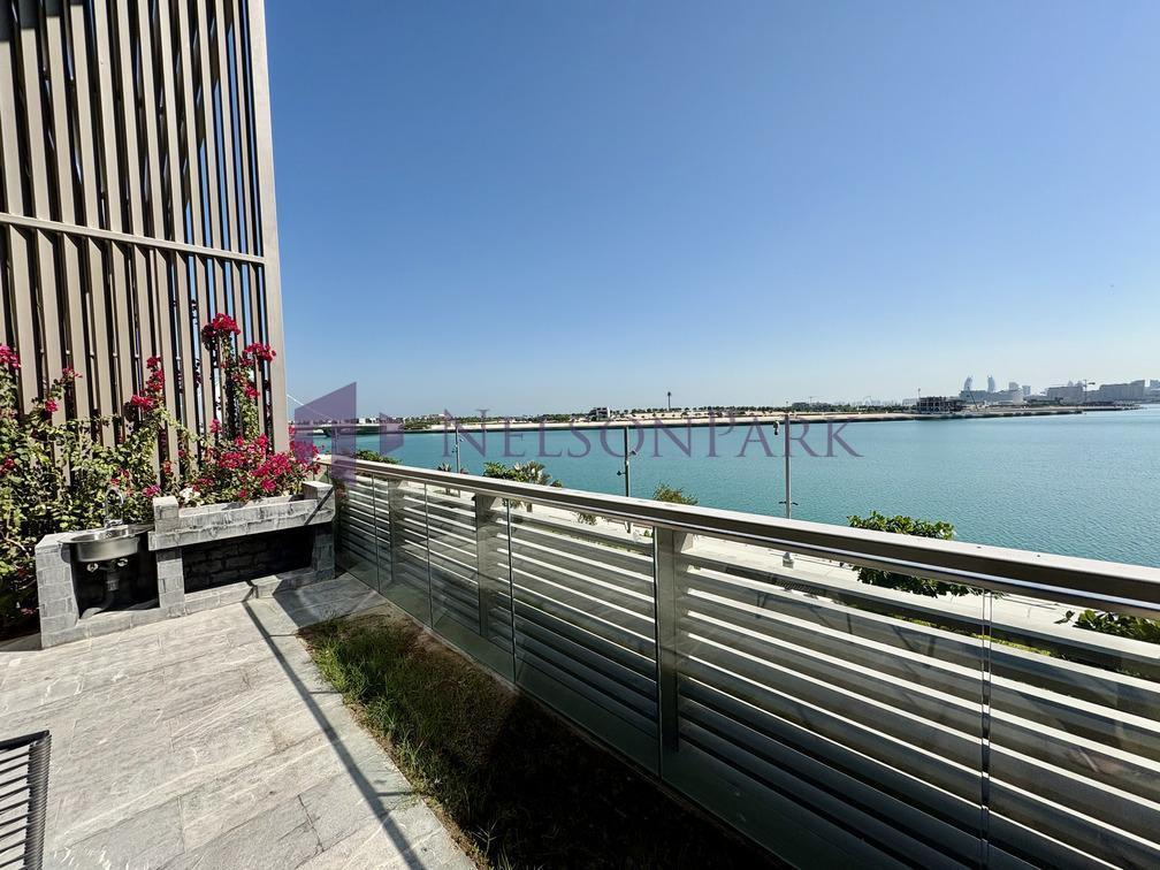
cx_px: 580
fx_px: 469
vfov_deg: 85.7
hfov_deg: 102.1
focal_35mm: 14
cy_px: 435
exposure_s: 1/2985
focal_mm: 2.22
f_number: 2.2
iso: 50
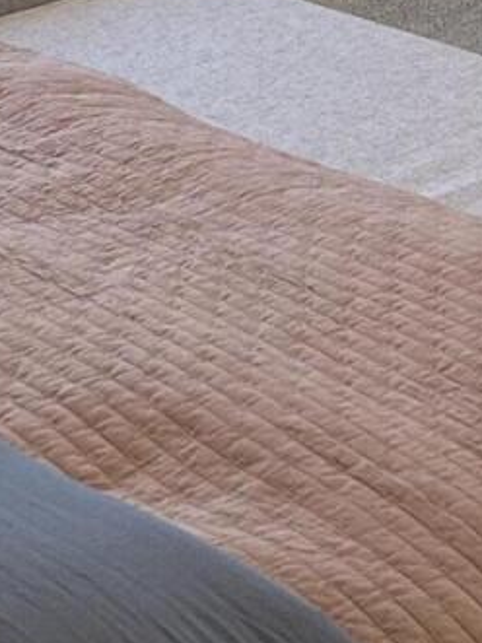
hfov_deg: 9.4
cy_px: -631
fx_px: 2917
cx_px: 348
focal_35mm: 157
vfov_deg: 11.4
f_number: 1.5
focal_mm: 5.7
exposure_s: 1/165
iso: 64
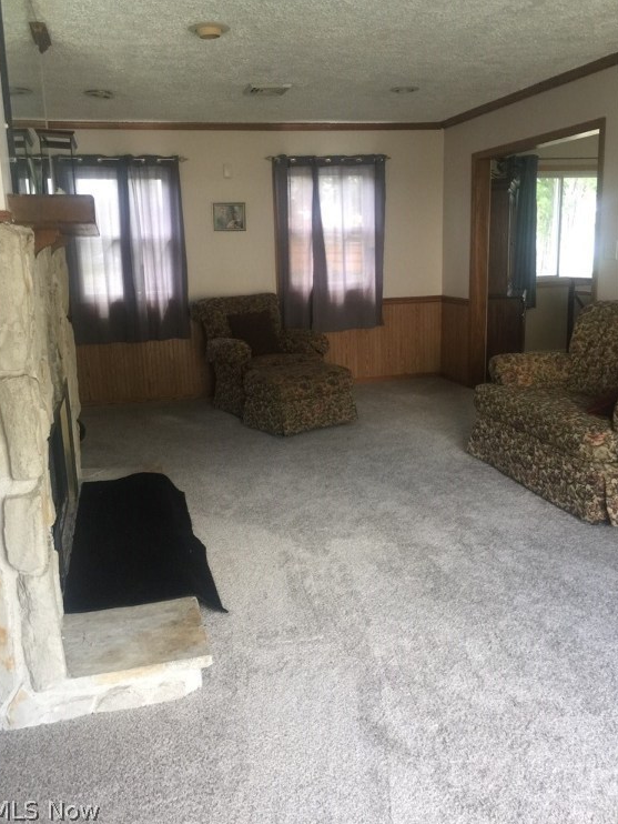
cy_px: 402
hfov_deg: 46.8
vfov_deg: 59.9
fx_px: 714
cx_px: 303
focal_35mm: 30
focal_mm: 4.15
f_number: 2.2
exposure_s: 1/30
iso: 50
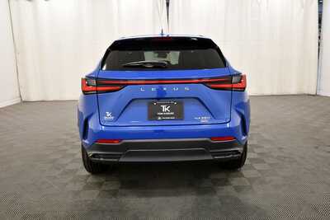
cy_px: 110
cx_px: 165
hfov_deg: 61.9
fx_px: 275
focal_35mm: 30
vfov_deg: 43.6
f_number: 5.6
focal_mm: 20
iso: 1100
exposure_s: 1/125
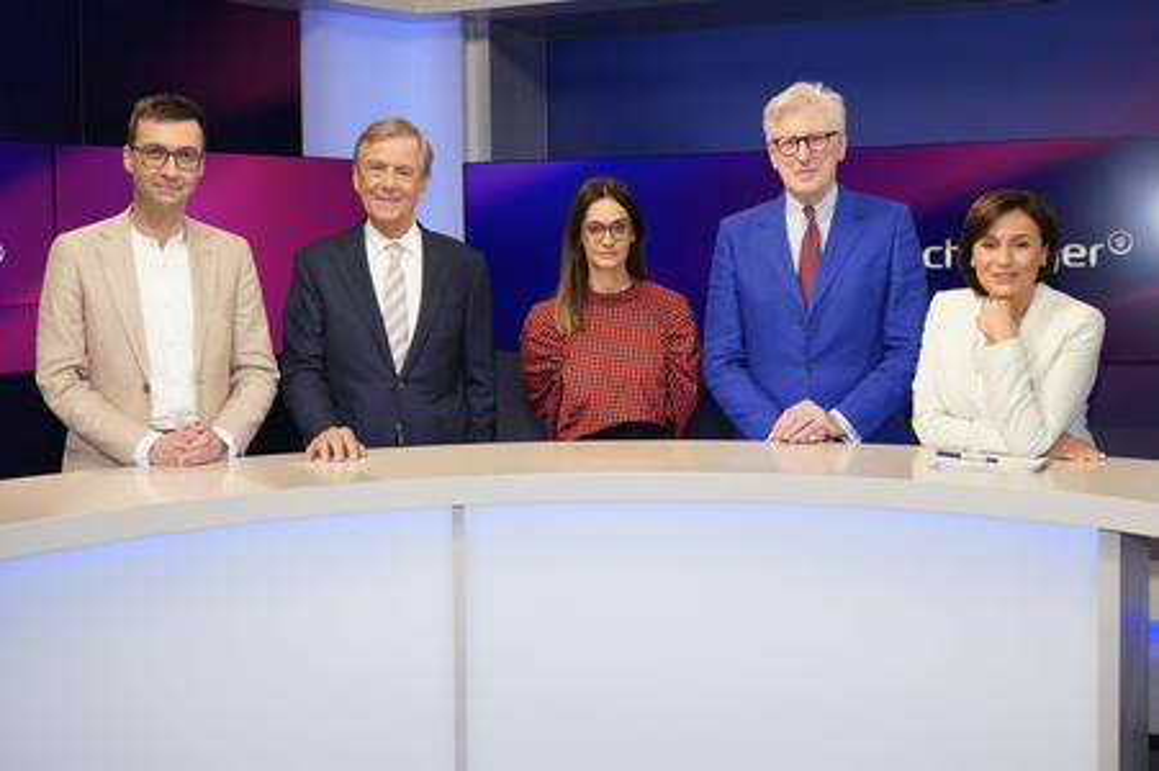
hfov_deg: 60.3
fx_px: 997
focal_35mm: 31
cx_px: 580
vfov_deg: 42.3
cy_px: 386
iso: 2000
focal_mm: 31
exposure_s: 1/160
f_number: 5
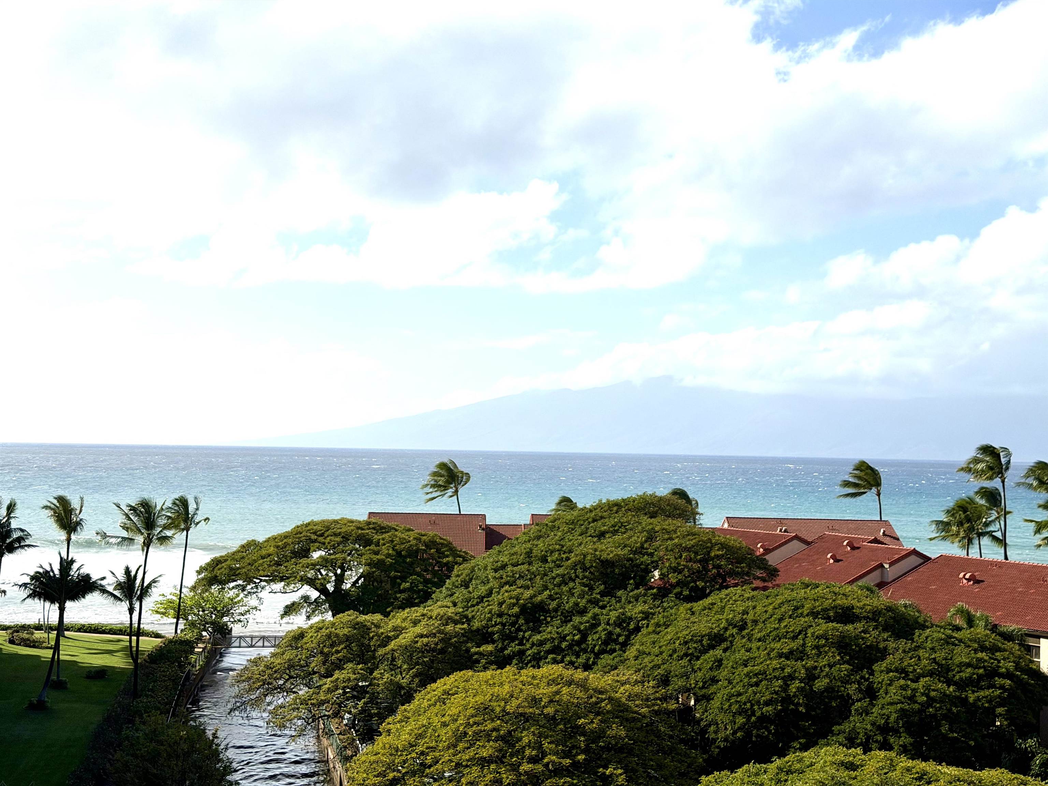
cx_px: 524
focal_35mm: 48
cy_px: 393
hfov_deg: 39.7
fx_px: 1453
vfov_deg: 30.3
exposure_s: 1/11364
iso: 64
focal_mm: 6.76
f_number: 1.78
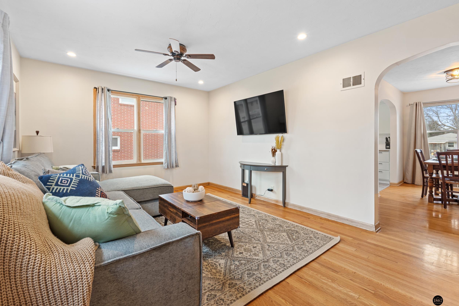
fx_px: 204
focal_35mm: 16
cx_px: 230
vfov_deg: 73.8
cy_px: 153
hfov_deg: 96.7
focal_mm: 16
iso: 400
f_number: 9
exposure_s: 1/3
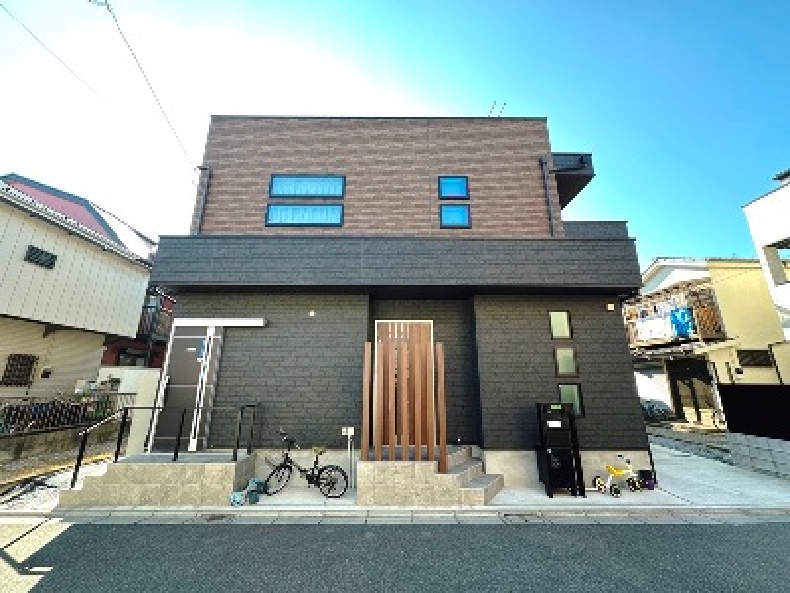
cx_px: 395
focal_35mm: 14
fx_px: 320
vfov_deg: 85.7
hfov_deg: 102.1
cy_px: 296
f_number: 2.2
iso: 40
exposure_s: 1/145
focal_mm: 2.22
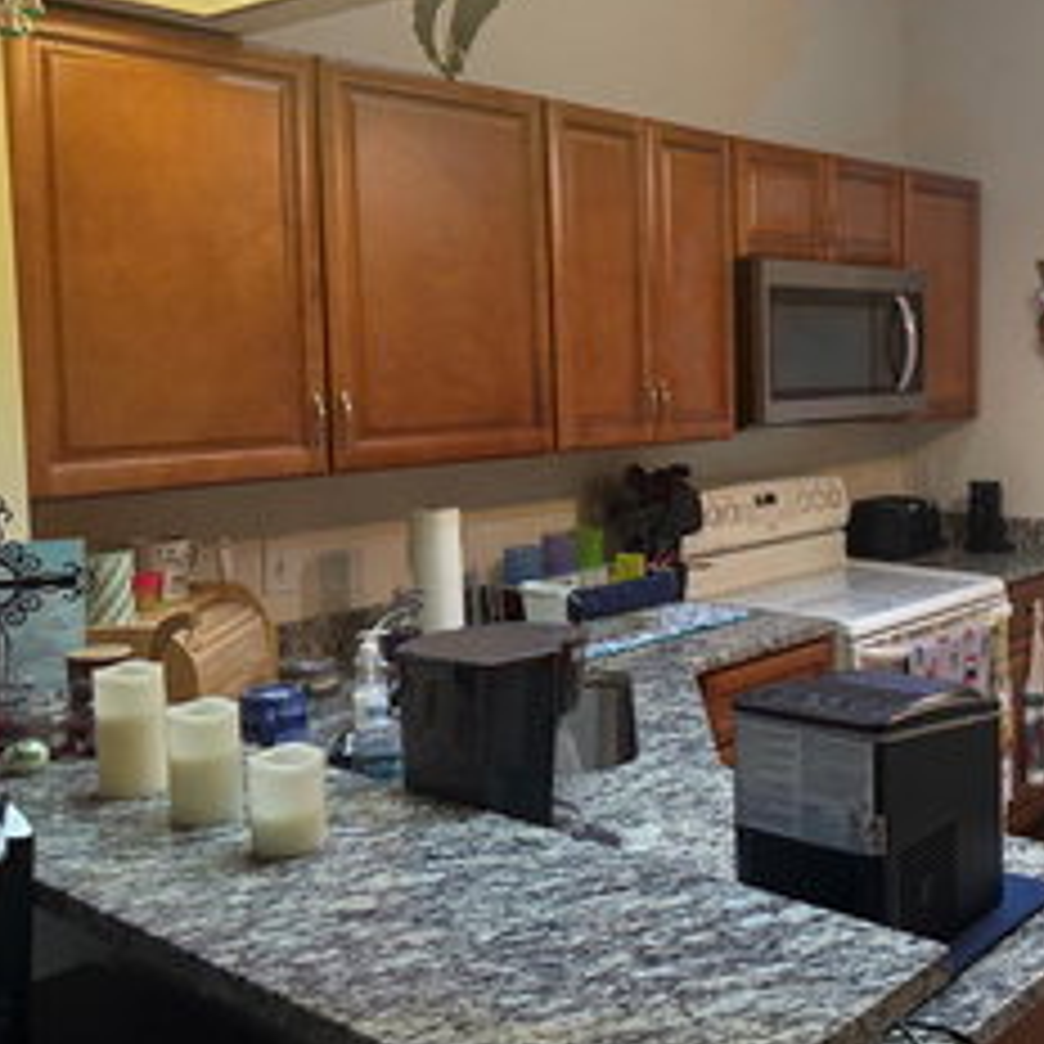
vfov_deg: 42.7
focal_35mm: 39
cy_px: 441
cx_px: 844
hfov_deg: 40.9
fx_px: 1331
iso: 200
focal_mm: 6.76
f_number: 1.78
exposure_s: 1/120
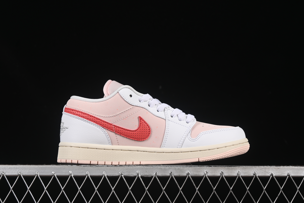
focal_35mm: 75
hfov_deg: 27.0
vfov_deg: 18.2
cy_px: 102
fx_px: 633
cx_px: 152
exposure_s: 1/80
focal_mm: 50
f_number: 8
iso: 160
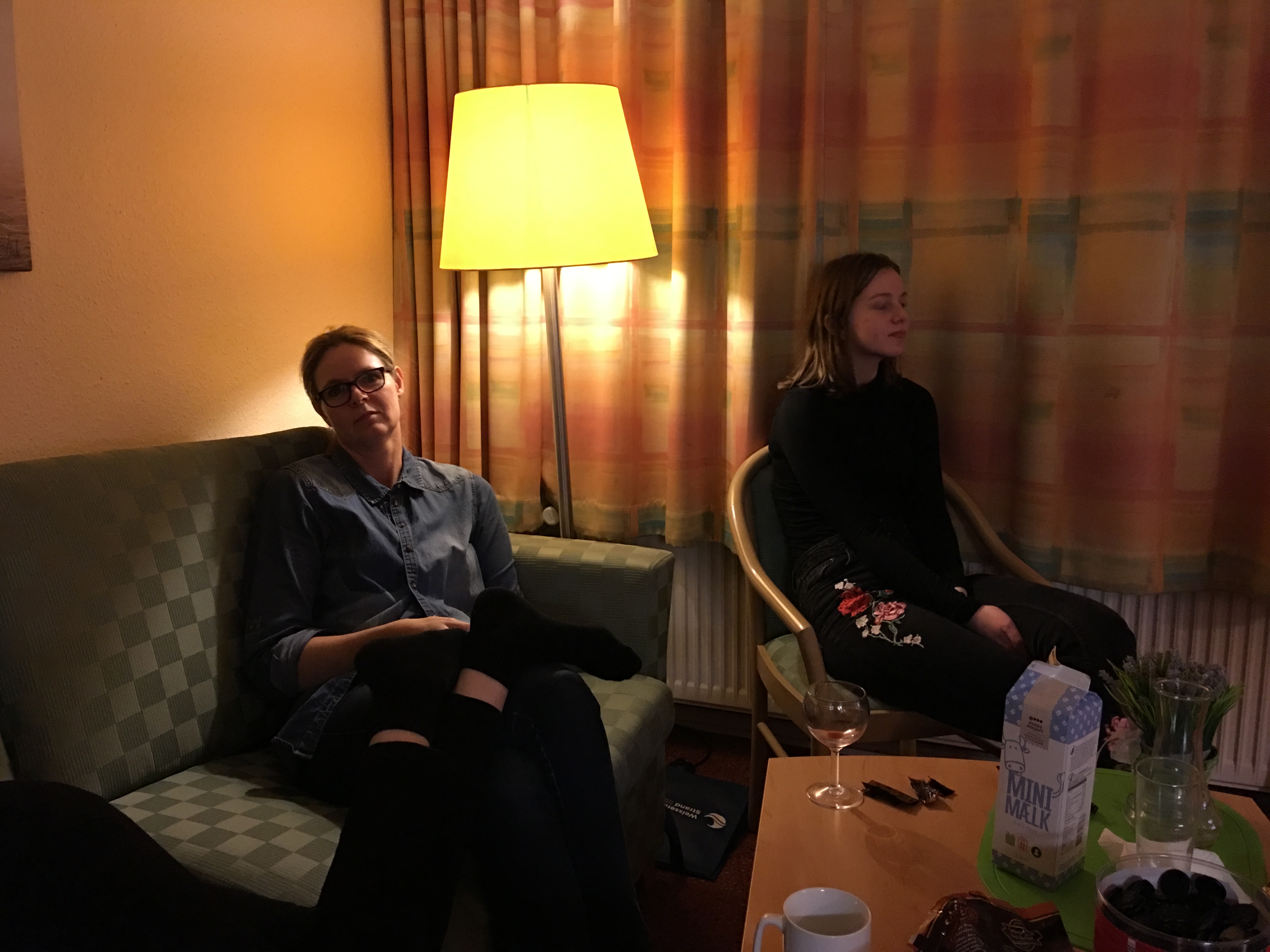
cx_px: 635
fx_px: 1064
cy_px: 476
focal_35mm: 29
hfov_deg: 61.7
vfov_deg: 48.2
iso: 160
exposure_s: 1/8
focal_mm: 4.15
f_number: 2.2
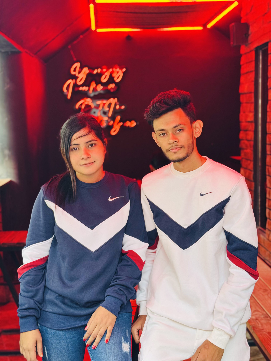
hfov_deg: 30.3
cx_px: 136
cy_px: 180
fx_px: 501
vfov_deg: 39.7
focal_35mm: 48
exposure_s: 1/51
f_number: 1.78
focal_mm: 6.76
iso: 200
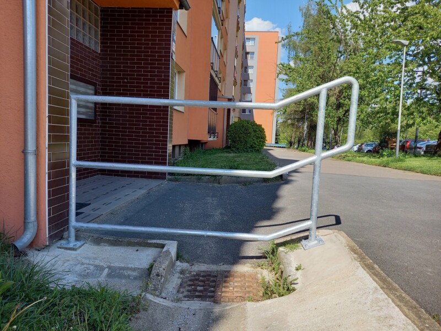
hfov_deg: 69.4
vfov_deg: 54.9
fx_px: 318
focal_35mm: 25
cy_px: 166
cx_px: 220
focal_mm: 4.65
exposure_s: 1/437
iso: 50
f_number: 1.8
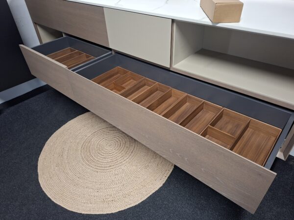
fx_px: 195
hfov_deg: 73.9
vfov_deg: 58.9
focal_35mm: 23
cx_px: 147
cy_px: 110
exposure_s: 1/33
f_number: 1.8
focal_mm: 5.54
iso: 320
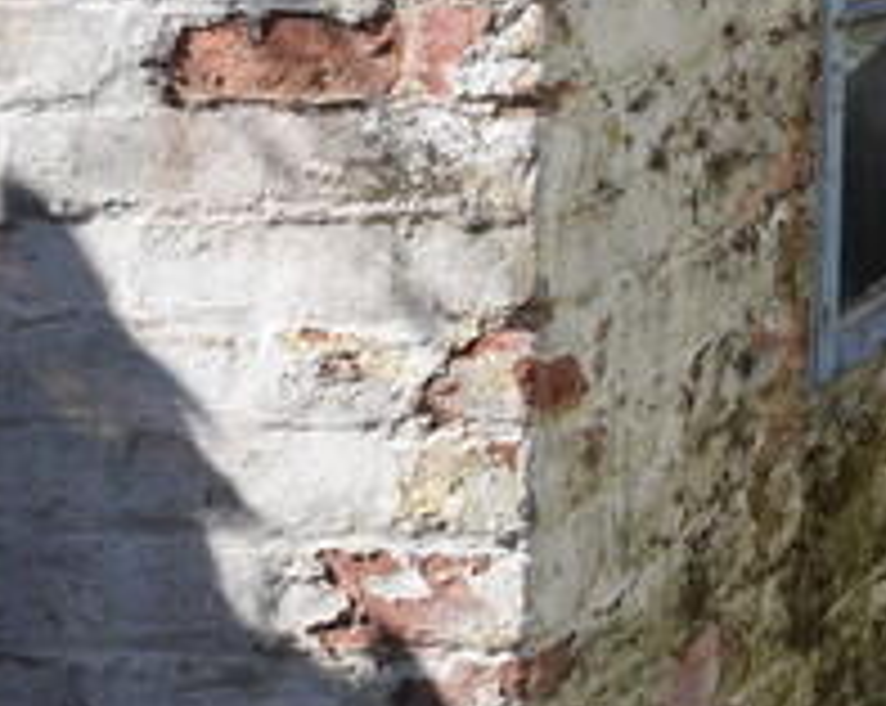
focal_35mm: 84
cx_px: 1615
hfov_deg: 17.9
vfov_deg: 16.2
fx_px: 2205
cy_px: -434
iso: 200
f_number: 9
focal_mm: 11.5
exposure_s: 1/320
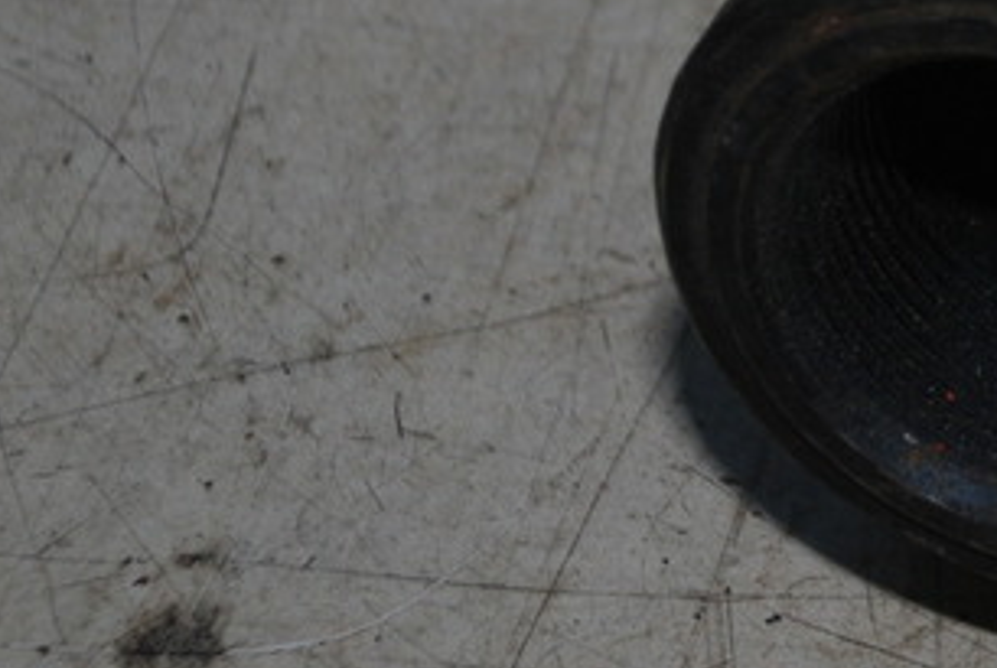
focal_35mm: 311
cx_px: 1600
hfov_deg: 6.5
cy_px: -249
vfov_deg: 4.4
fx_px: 8625
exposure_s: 1/60
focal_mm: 62
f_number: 5.3
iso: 200
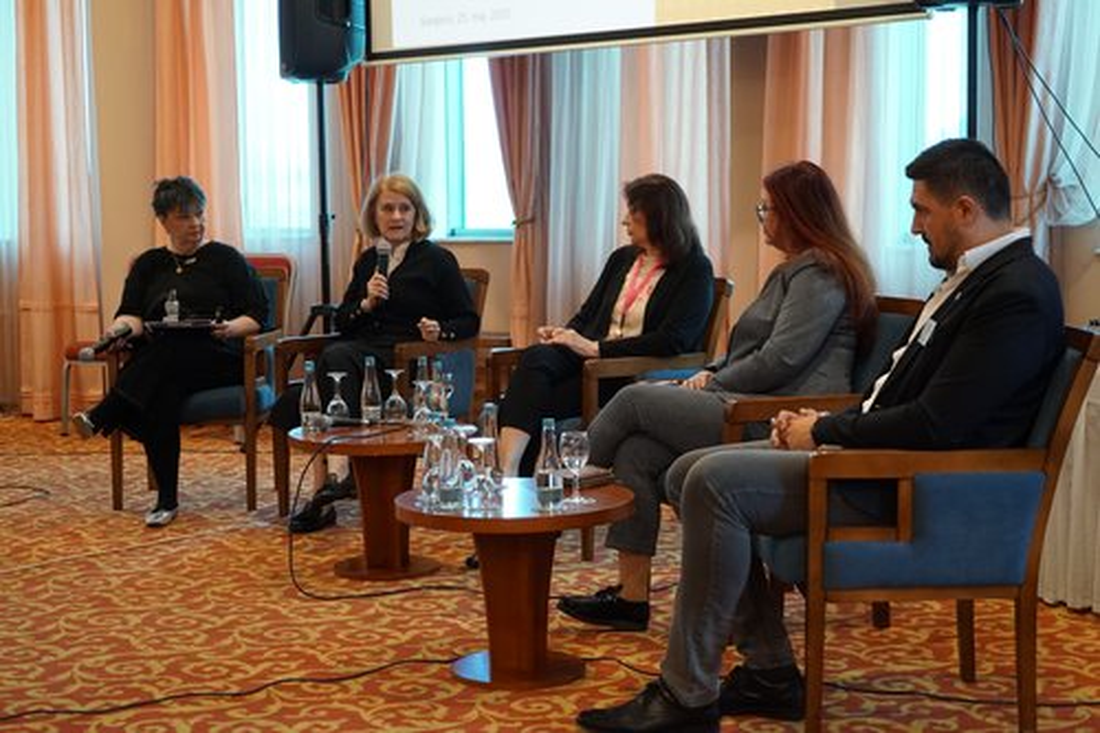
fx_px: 1741
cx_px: 550
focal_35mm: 57
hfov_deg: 35.1
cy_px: 366
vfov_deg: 23.8
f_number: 5
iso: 4000
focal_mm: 57
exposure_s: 1/160
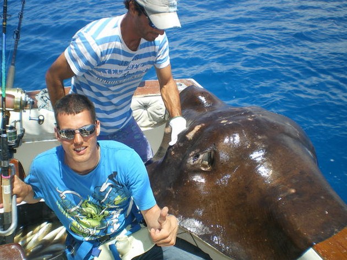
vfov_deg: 39.6
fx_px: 361
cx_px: 174
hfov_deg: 51.4
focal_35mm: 36
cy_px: 130
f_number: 4.6
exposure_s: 1/320
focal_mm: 6.3
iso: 50
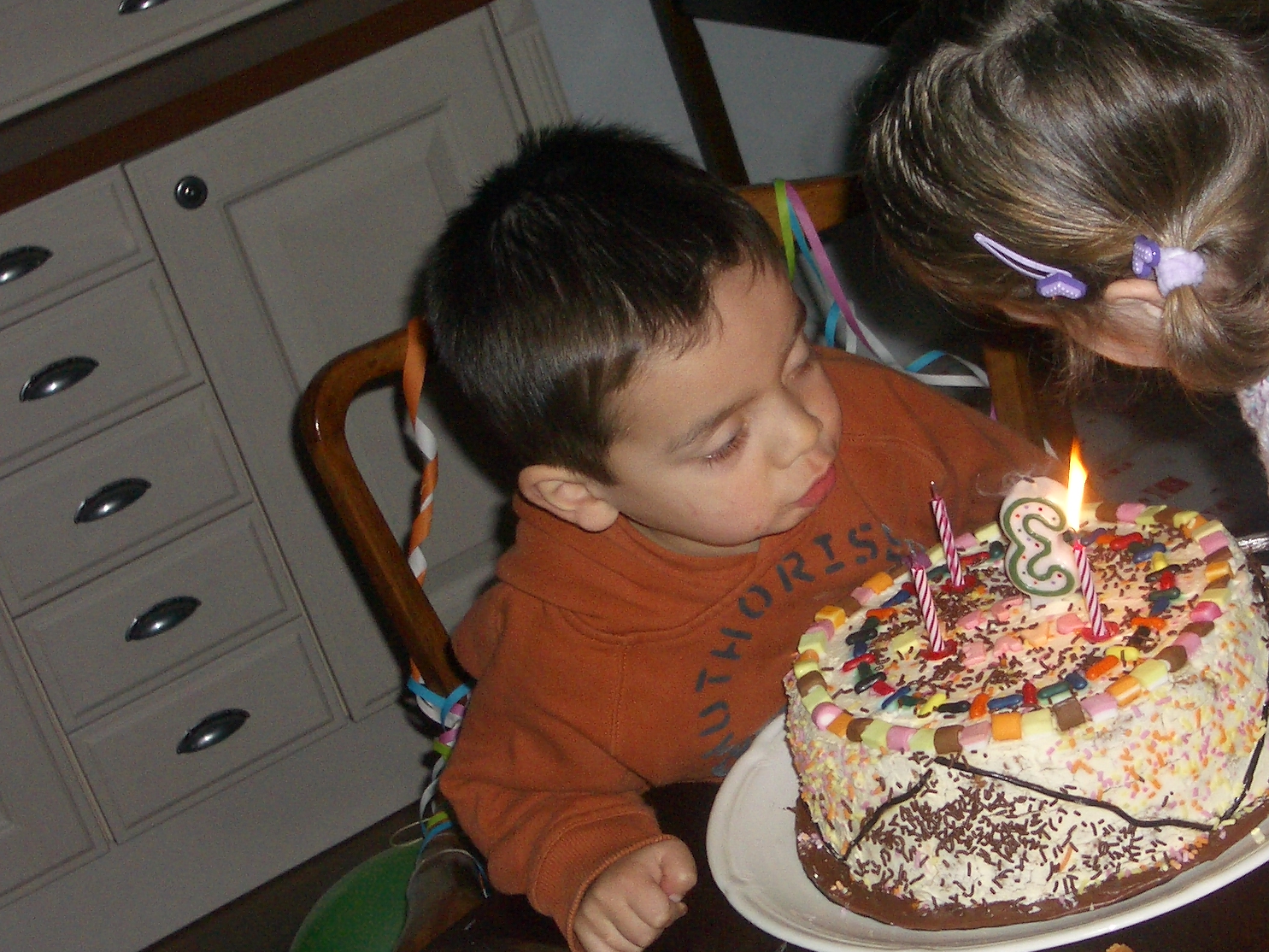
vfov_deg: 19.4
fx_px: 2786
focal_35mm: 76
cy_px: 504
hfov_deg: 25.6
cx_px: 810
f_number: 3.1
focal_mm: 8.2
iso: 100
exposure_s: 1/60
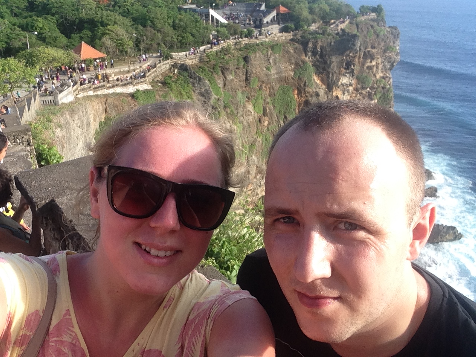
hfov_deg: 52.6
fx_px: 481
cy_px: 178
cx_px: 238
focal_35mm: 35
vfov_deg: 40.7
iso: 32
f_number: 2.4
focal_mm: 2.18
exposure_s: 1/476
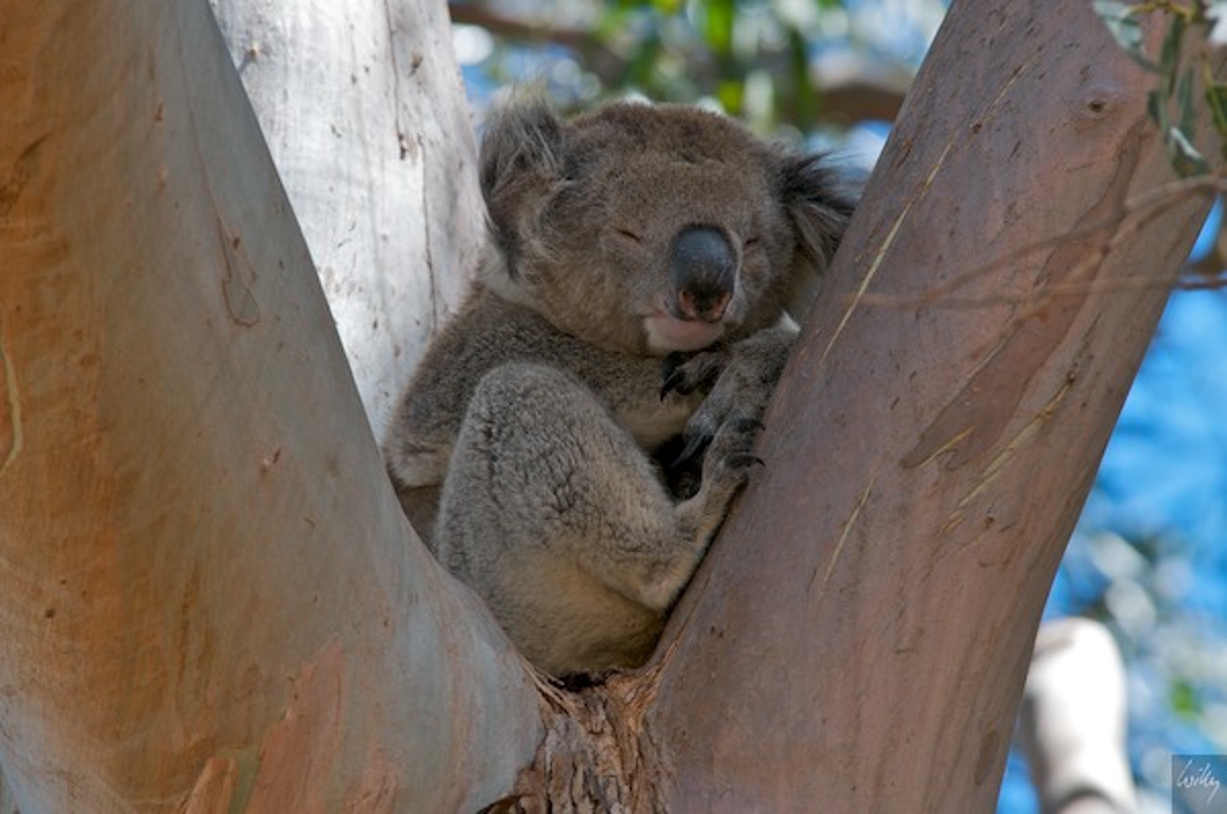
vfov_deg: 2.8
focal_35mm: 495
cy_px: 407
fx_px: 16844
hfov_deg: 4.2
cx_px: 614
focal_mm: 330
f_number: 7.1
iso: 320
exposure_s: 1/200
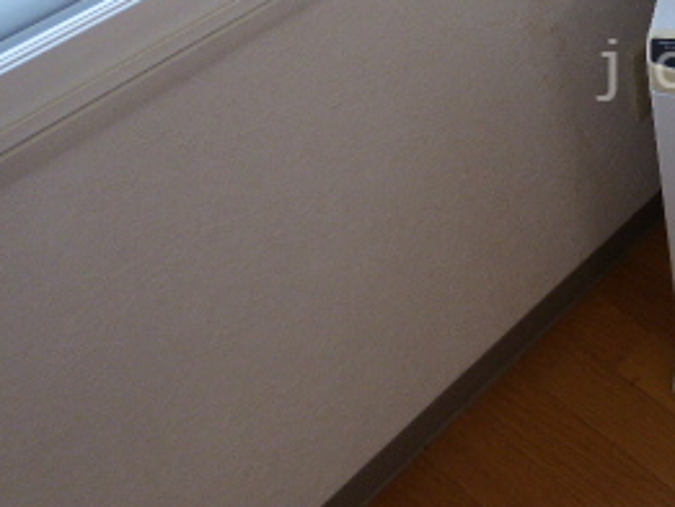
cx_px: 773
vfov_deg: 28.7
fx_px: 956
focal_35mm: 49
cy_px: 70
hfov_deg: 33.1
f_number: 2.8
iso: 200
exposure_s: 1/125
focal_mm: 3.58
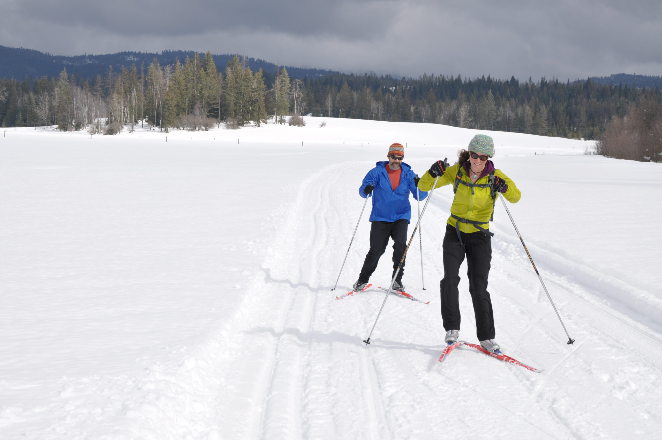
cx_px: 331
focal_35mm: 75
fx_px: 1377
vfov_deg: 18.1
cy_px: 220
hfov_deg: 27.0
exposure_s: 1/500
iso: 200
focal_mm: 50
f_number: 11
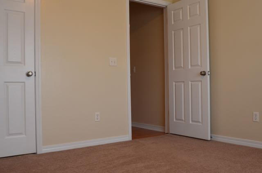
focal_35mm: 36
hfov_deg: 53.2
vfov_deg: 36.7
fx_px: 261
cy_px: 86
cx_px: 131
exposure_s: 1/30
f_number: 7.1
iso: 800
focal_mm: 24
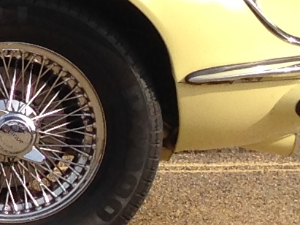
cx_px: -623
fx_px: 2270
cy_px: 4
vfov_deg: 5.7
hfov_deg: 6.8
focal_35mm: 262
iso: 50
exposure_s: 1/1106
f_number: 2.4
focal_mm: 4.12
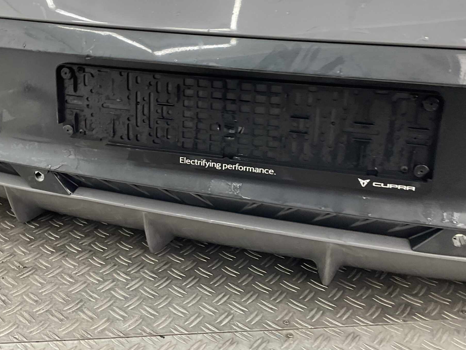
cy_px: 138
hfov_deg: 45.6
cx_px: 198
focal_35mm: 41
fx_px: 552
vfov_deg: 35.0
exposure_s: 1/50
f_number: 1.8
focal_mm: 3
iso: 32
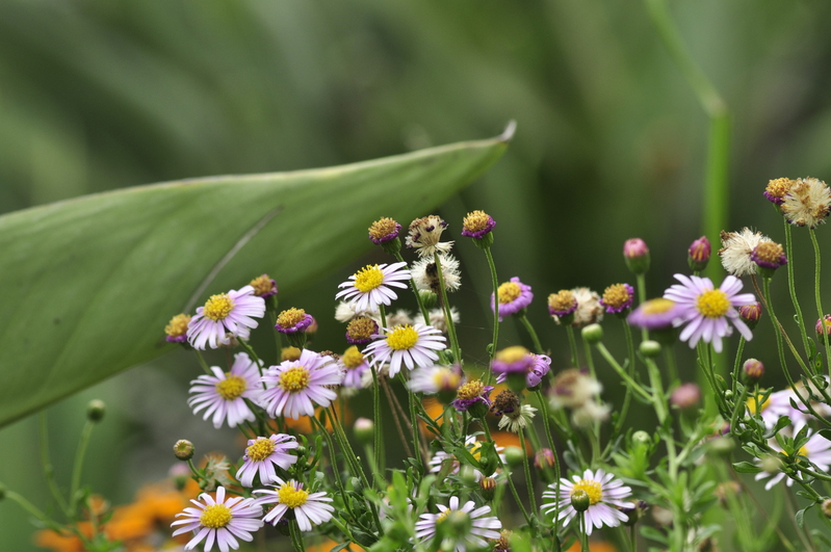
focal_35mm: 202
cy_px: 276
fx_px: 4670
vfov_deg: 6.8
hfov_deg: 10.2
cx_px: 416
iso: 200
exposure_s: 1/250
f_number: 10
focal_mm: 135
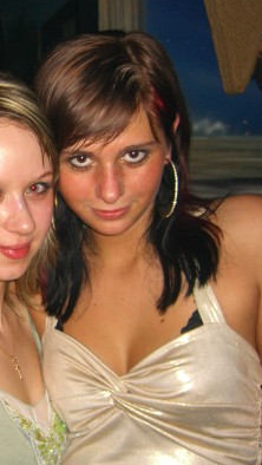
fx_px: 777
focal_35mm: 63
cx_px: -14
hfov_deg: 18.5
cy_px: 250
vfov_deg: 33.3
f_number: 2.8
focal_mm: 7.9
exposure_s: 1/60
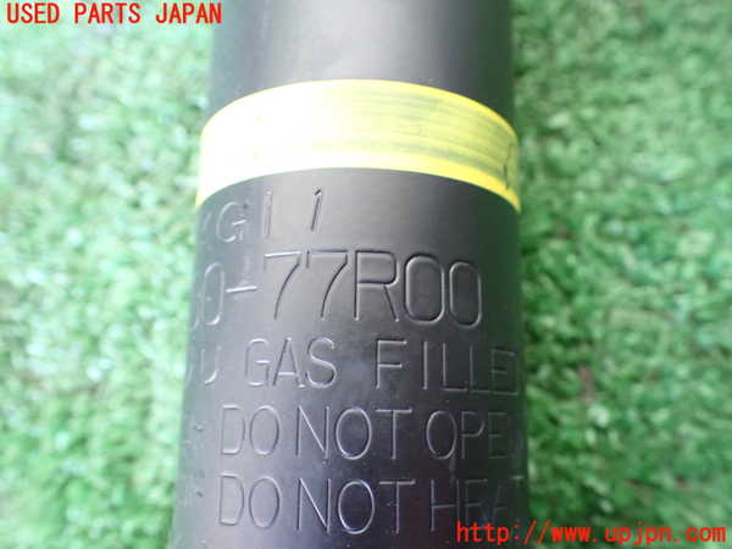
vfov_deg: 46.8
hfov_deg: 60.0
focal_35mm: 30
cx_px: 366
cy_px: 274
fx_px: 634
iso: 1250
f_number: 2.3
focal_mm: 5.4
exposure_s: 1/30
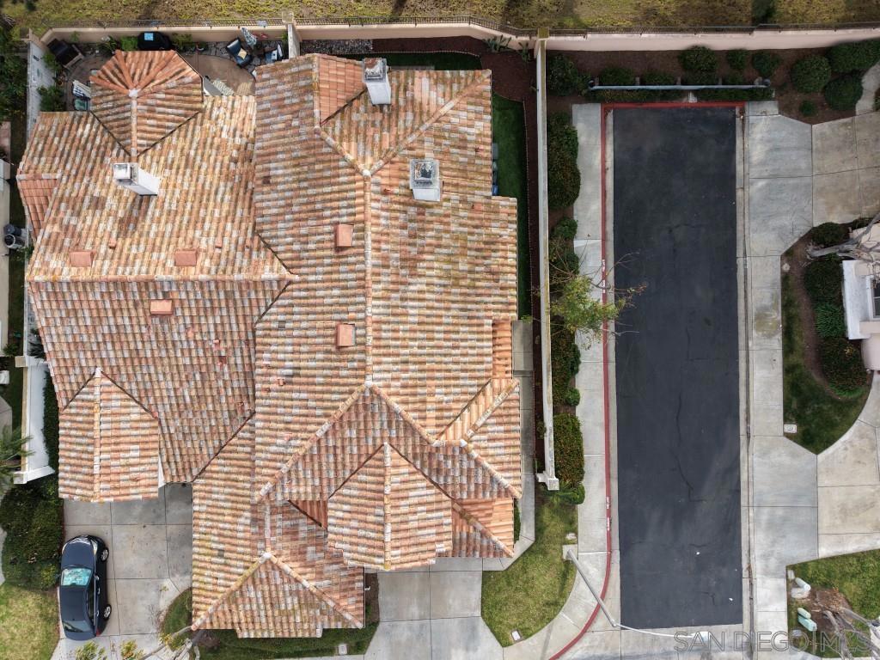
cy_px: 330
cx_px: 440
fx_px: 610
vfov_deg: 56.8
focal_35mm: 24
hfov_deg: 71.6
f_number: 1.8
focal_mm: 8.67
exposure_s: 1/1250
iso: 100
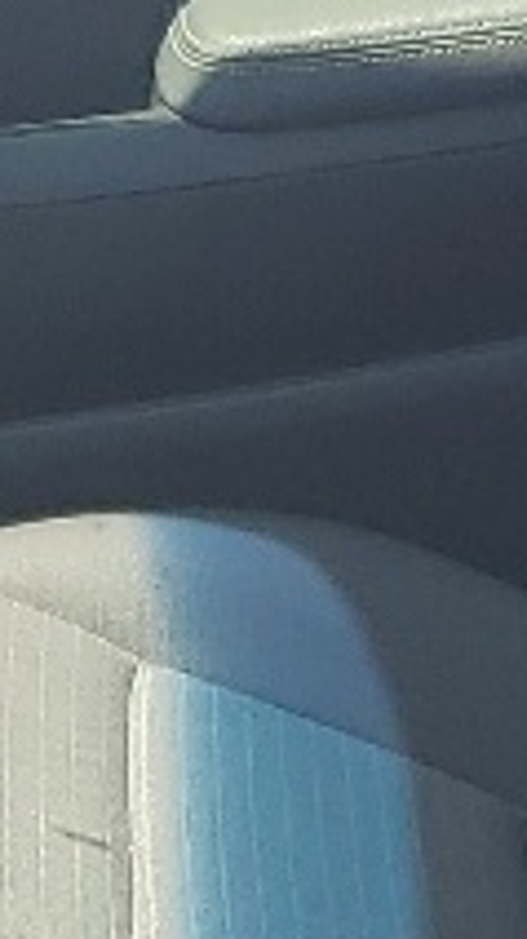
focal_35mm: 214
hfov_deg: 5.6
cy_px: 1307
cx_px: -80
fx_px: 5325
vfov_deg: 9.8
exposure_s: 1/500
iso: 50
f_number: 1.5
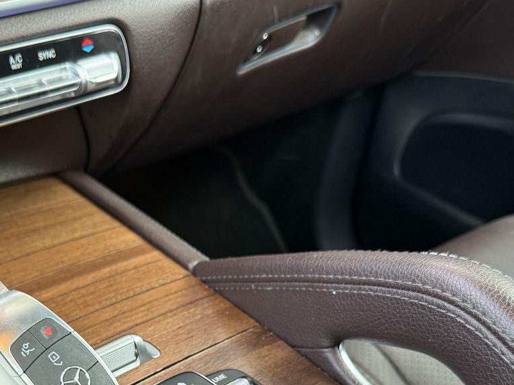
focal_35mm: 50
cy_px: 396
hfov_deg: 37.7
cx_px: 167
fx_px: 742
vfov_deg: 27.2
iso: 160
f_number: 1.78
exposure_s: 1/111
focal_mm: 6.76
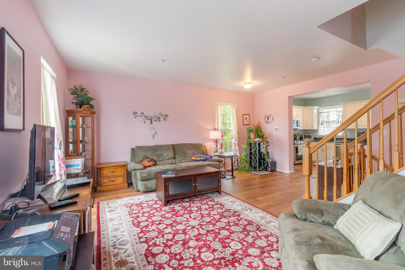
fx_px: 169
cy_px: 135
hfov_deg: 100.4
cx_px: 202
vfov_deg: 77.3
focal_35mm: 15
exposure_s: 1/4
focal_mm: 10
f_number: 10
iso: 400
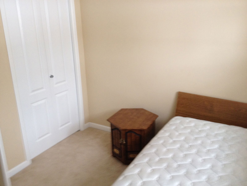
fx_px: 250
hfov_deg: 52.6
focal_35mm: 35
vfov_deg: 40.7
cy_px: 93
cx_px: 124
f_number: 2.4
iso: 160
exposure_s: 1/20
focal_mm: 4.28
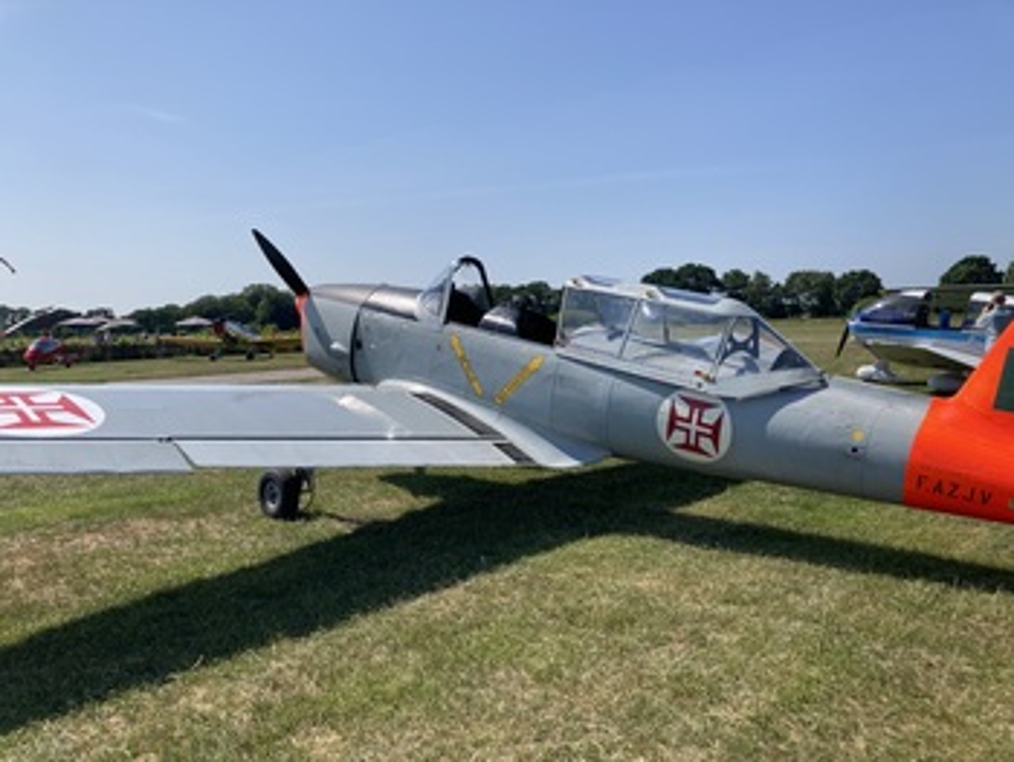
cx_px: 507
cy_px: 381
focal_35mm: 28
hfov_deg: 63.4
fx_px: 821
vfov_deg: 49.8
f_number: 1.8
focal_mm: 3.99
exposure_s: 1/3003
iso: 25
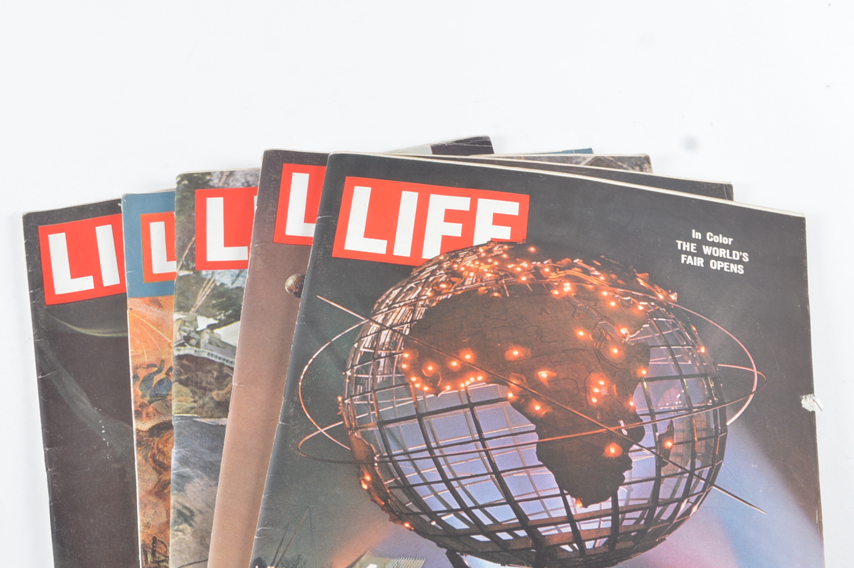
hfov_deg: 35.1
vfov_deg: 23.5
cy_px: 423
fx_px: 1351
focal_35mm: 57
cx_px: 398
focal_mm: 22
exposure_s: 1/200
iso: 100
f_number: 11
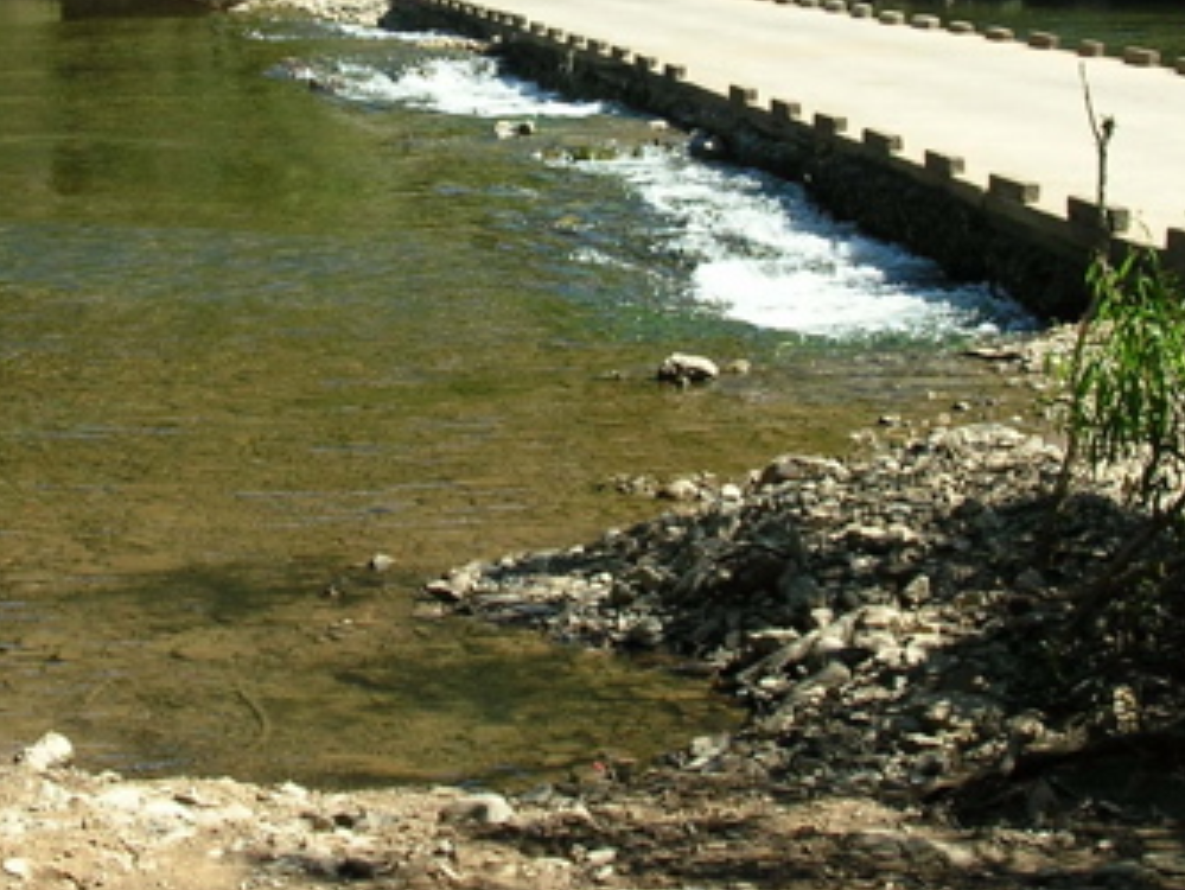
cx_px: 365
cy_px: 397
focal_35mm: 69
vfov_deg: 21.3
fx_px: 2363
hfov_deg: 27.9
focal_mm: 6
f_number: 3.7
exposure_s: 1/267
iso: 50
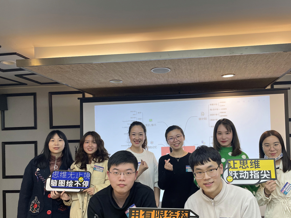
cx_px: 169
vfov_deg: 43.9
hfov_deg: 56.5
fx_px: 269
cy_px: 134
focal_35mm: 32
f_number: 1.6
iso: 100
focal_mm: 4.2
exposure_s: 1/60
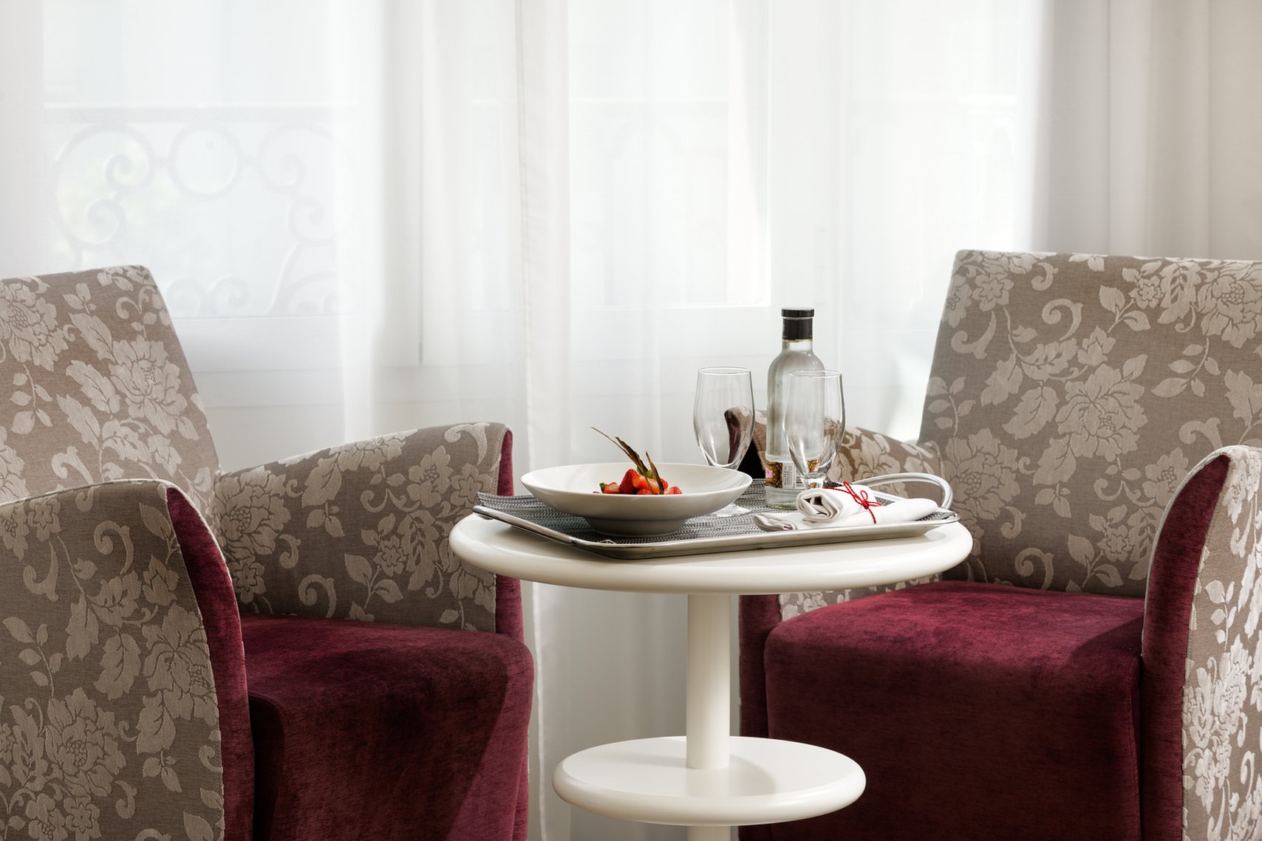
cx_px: 631
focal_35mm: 105
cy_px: 420
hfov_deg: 19.5
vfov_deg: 13.0
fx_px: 3681
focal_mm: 105
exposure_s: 1/6
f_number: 9
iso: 100
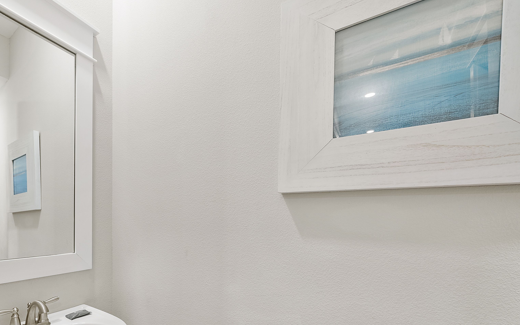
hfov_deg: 90.7
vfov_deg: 65.8
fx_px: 241
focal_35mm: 17
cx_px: 171
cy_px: 222
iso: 640
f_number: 7.1
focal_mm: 12
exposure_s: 1/4
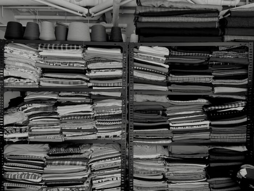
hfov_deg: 67.3
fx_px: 191
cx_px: 127
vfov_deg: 53.1
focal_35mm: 26
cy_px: 96
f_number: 1.6
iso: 125
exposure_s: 1/60
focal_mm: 4.2
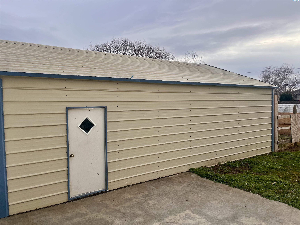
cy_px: 112
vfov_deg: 53.1
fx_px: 225
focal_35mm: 26
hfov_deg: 67.3
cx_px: 150
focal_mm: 5.1
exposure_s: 1/1623
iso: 50
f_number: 1.6
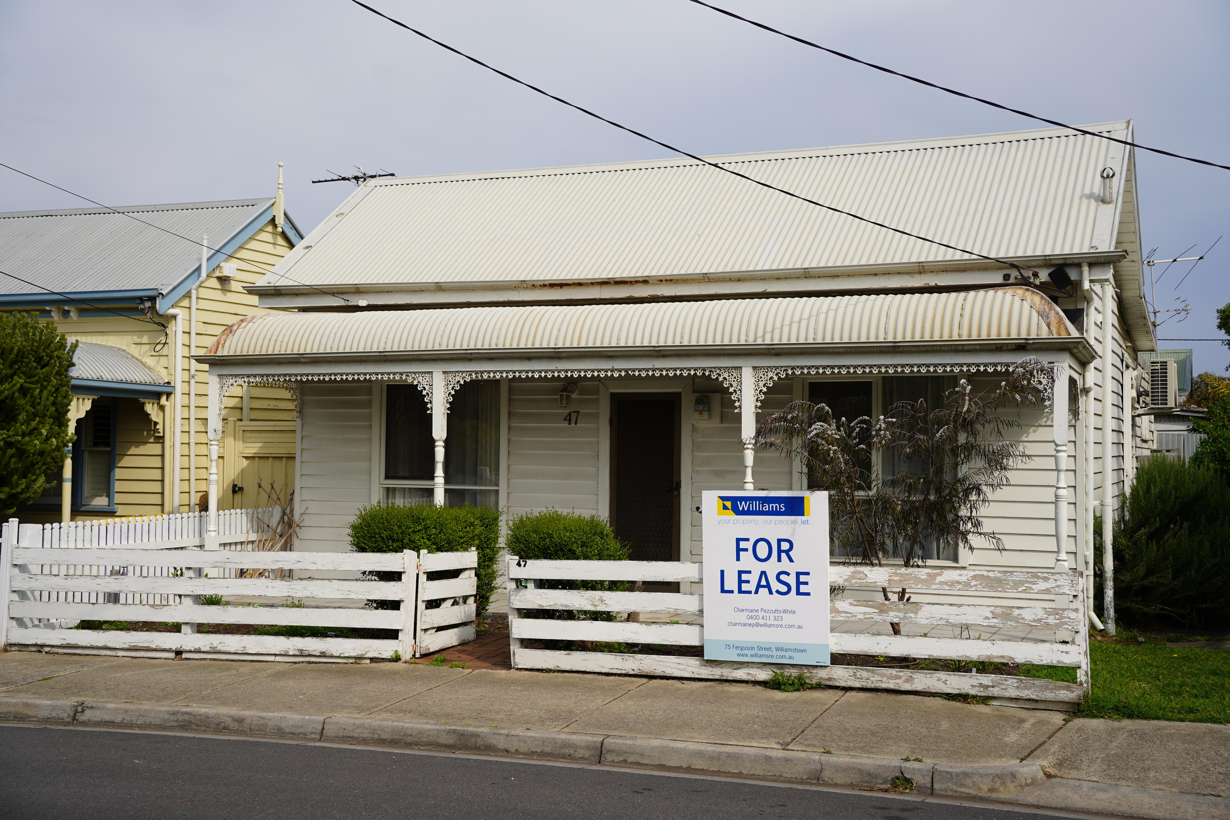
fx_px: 1435
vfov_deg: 31.9
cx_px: 615
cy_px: 410
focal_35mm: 42
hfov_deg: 46.4
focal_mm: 42
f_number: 5
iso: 100
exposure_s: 1/640
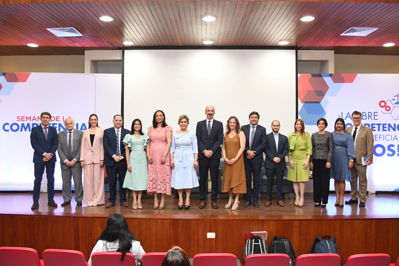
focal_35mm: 30
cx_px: 200
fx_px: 332
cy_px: 133
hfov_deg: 61.9
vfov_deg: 43.6
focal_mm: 20
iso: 2500
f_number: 5
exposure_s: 1/160
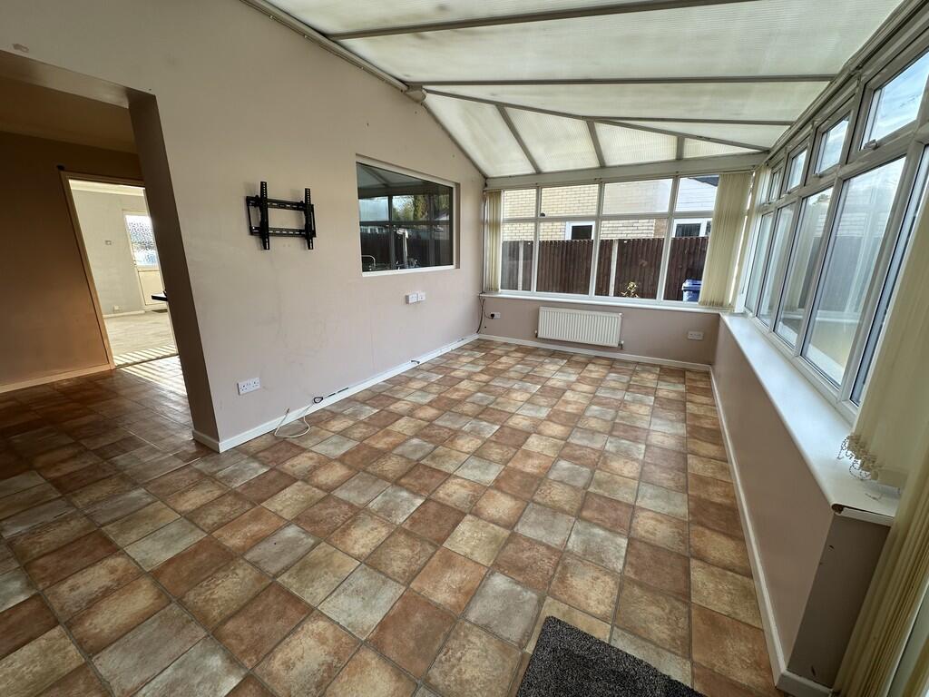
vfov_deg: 85.7
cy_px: 348
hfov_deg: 102.1
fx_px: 376
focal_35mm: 14
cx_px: 464
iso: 40
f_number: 2.2
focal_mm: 2.22
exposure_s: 1/132
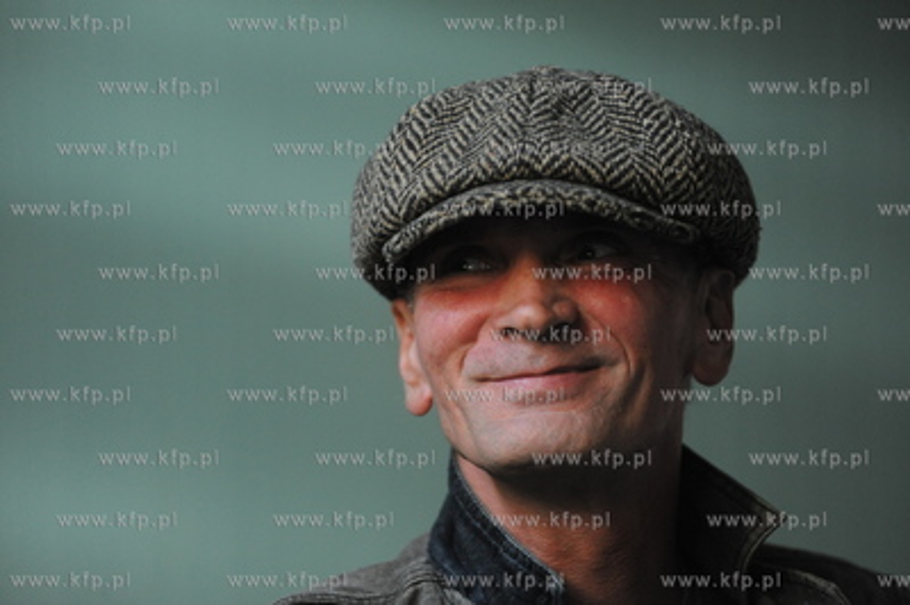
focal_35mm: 200
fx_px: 5051
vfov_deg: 6.9
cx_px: 455
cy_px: 302
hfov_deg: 10.3
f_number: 3.5
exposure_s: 1/100
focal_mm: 200
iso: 2500
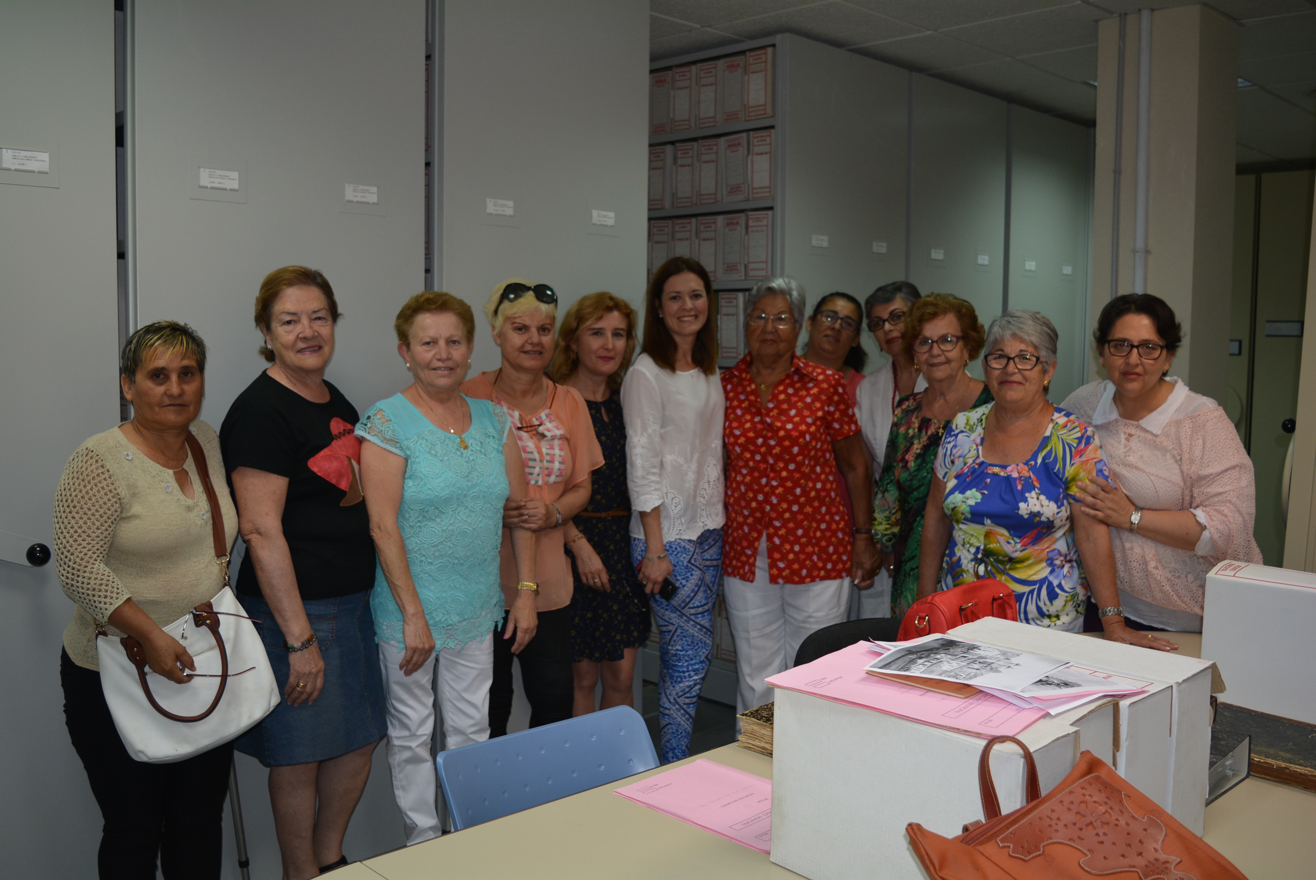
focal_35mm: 33
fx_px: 1207
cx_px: 658
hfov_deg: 57.2
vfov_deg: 40.0
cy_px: 440
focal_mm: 22
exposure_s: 1/125
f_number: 3.8
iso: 400
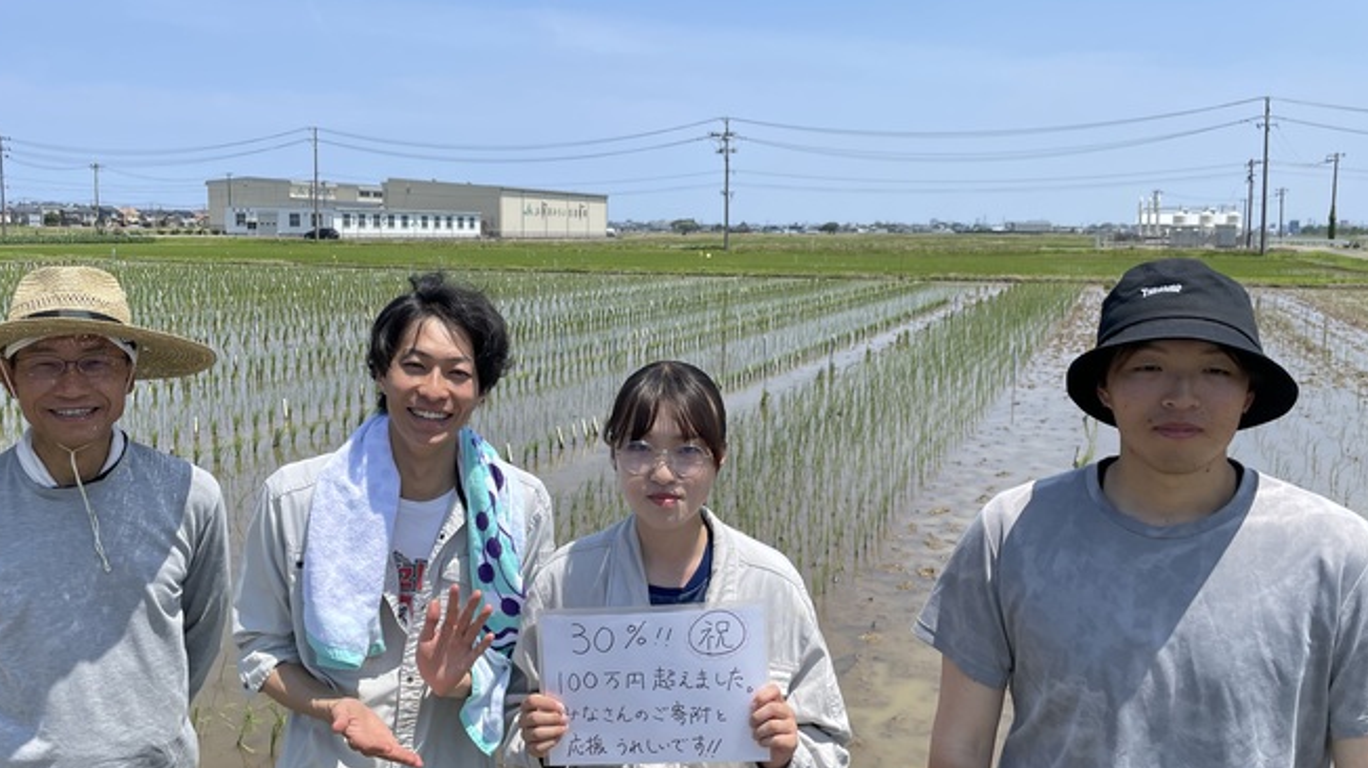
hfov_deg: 61.0
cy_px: 363
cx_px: 640
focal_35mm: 32
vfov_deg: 36.6
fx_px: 1160
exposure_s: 1/3731
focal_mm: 4.2
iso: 32
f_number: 1.6
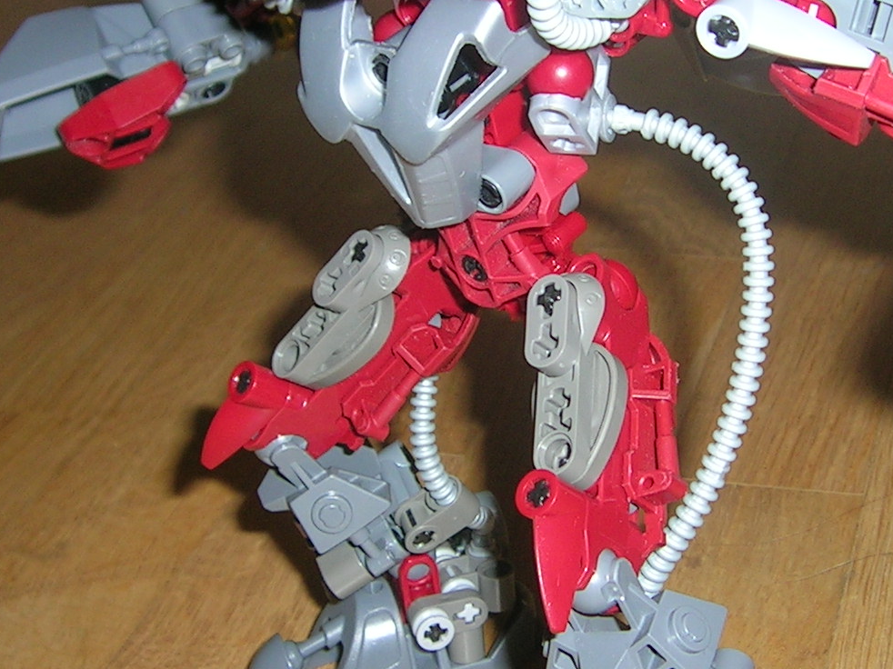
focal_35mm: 73
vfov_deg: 20.2
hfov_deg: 26.7
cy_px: 298
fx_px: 1883
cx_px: 503
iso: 50
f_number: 2.8
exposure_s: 1/60.1
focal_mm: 5.4
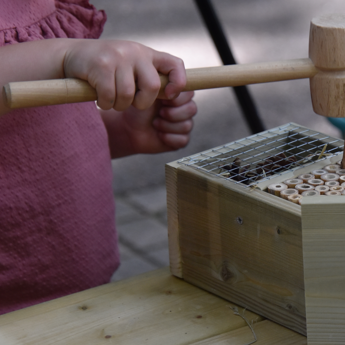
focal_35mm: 199
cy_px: 165
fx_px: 2244
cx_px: 299
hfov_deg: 8.8
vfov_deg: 8.8
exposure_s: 1/500
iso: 900
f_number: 5
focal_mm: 86
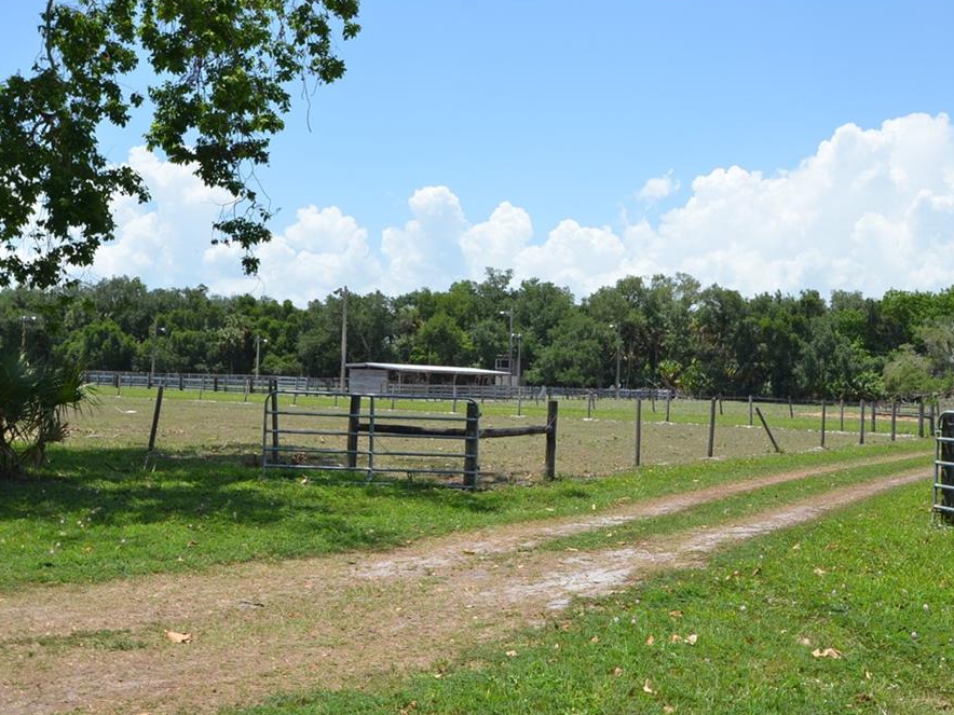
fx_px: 1102
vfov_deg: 36.0
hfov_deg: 46.8
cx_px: 494
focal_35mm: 40
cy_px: 354
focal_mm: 24
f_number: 8
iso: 140
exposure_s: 1/250
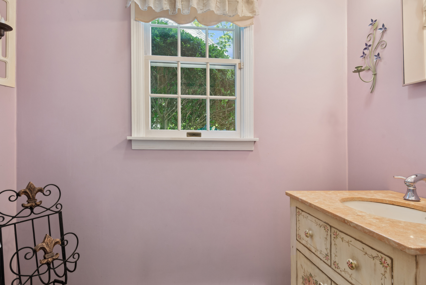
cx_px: 202
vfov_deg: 67.2
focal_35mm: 18
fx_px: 213
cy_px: 159
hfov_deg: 89.9
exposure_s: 1/8
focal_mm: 16
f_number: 9
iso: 200
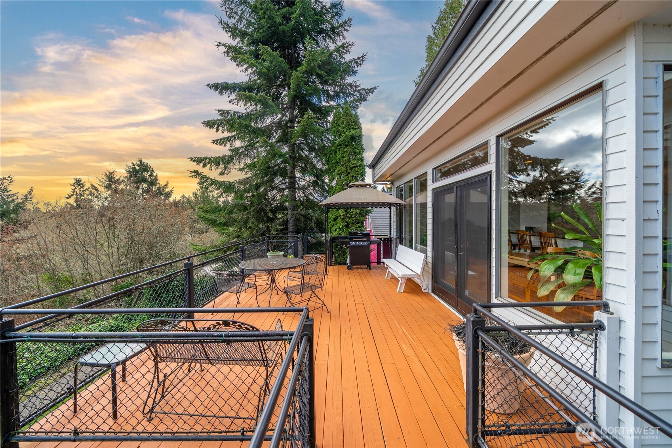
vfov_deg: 90.0
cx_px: 336
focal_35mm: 12
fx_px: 224
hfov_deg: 112.6
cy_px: 224
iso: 125
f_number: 6.3
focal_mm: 12
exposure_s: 1/80
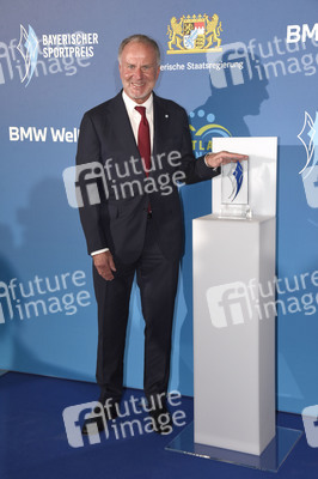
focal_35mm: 55
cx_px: 159
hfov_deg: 24.6
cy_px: 240
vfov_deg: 36.3
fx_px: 730
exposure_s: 1/80
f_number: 6.3
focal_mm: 55
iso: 2500
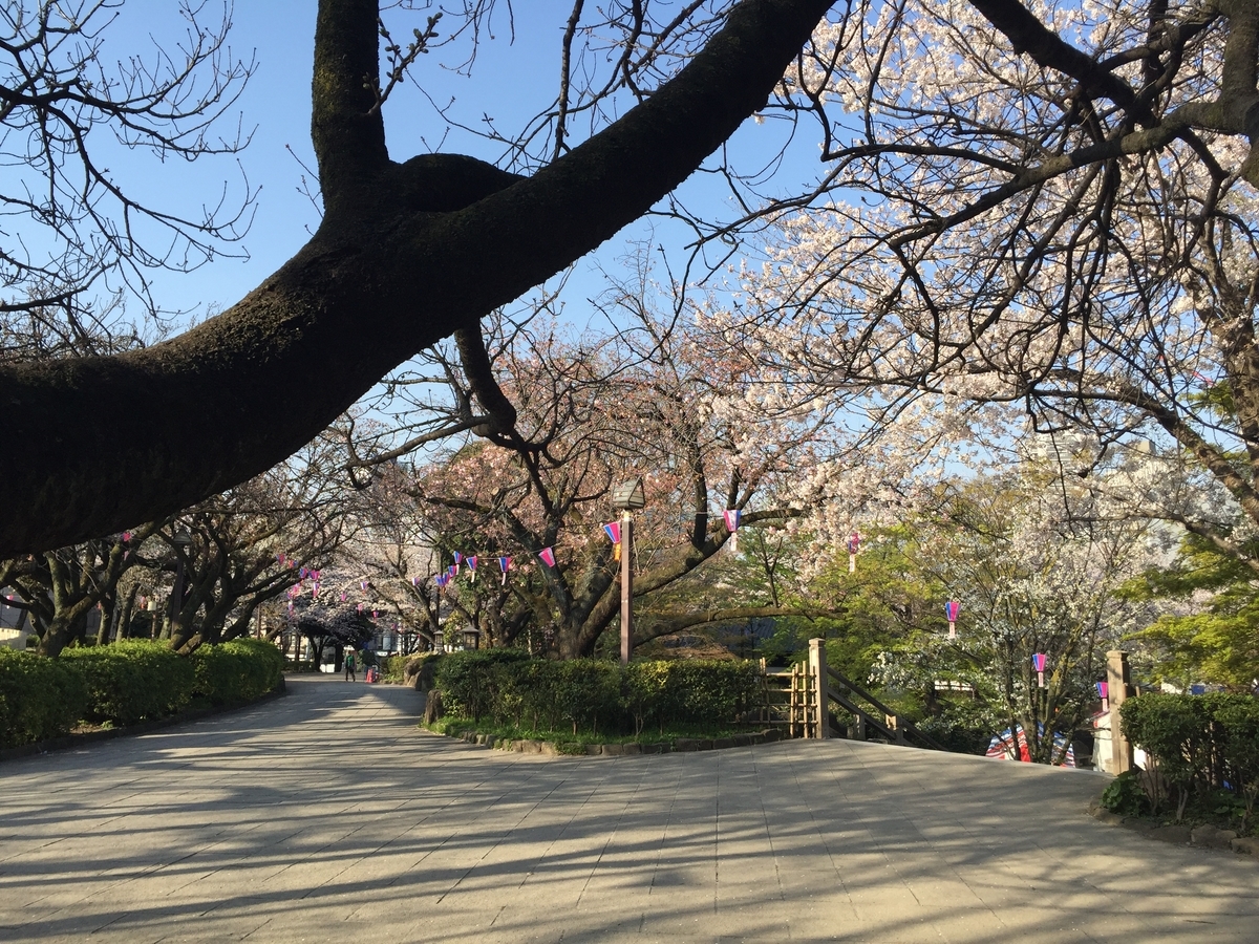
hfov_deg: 61.7
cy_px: 472
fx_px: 1055
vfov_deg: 48.2
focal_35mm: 29
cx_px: 630
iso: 32
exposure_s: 1/920
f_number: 2.2
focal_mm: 4.15
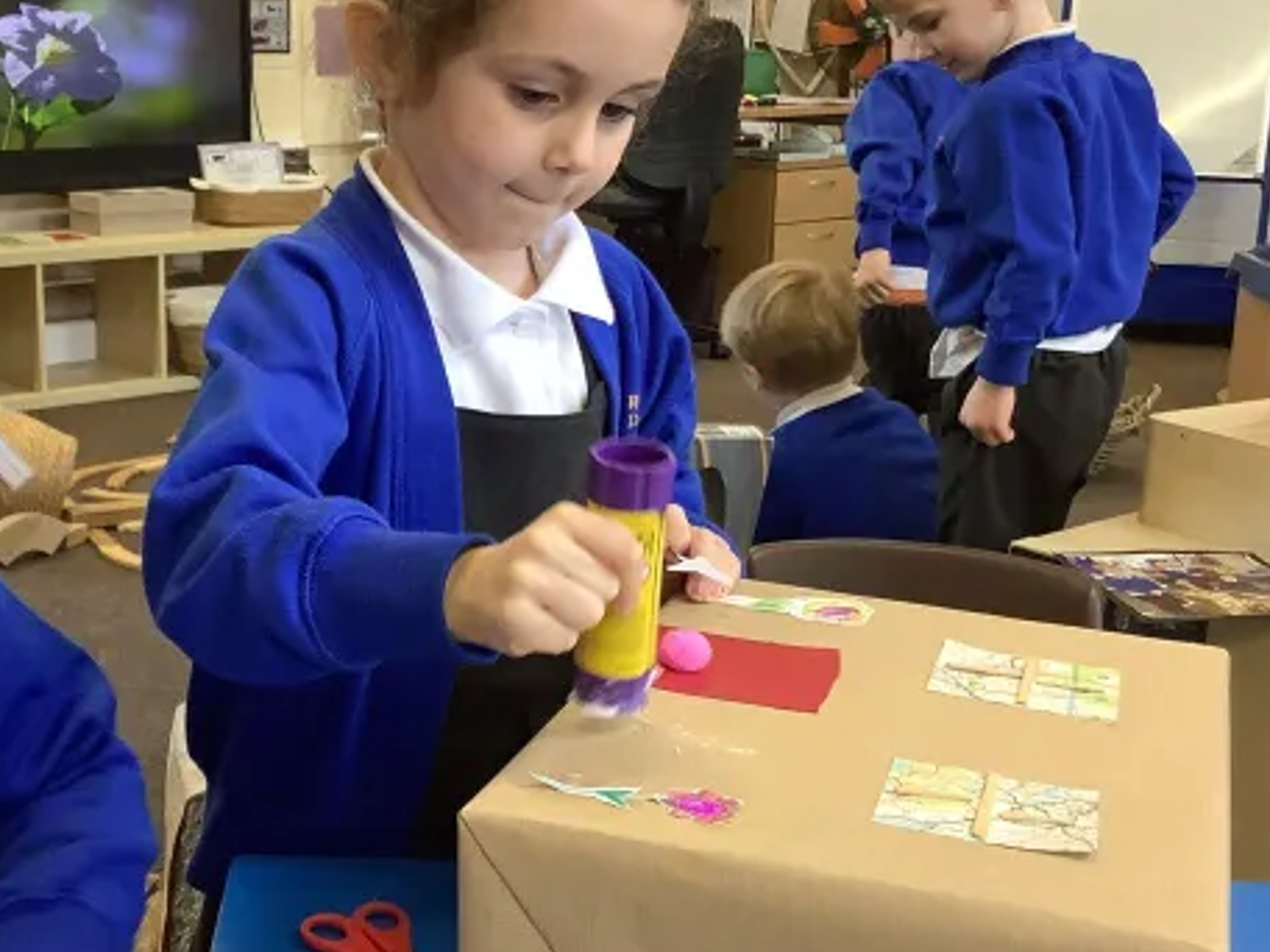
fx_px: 1798
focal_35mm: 49
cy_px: 487
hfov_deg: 38.2
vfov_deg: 29.7
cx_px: 362
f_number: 2.4
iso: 125
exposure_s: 1/50
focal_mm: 3.3
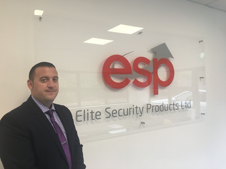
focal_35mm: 29
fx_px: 189
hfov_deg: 61.7
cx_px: 113
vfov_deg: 48.2
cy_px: 84
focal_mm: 4.15
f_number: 2.2
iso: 25
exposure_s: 1/33
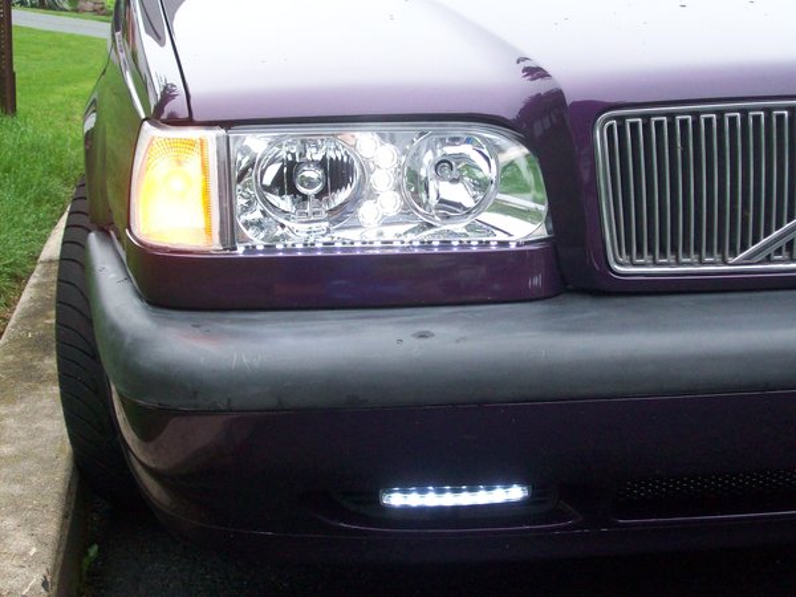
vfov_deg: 26.1
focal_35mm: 56
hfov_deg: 34.3
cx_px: 398
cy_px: 298
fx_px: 1288
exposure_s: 1/50.4
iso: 160
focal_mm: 9.4
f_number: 3.4
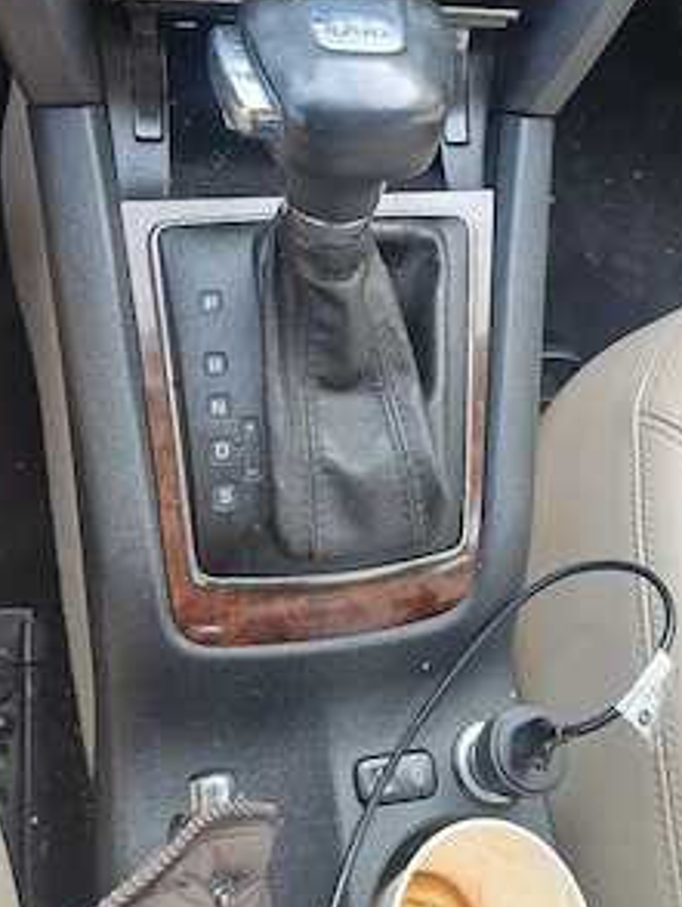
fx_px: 892
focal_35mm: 34
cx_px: 327
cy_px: 327
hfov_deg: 41.8
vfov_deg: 53.2
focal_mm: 4.65
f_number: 1.8
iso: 50
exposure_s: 1/50
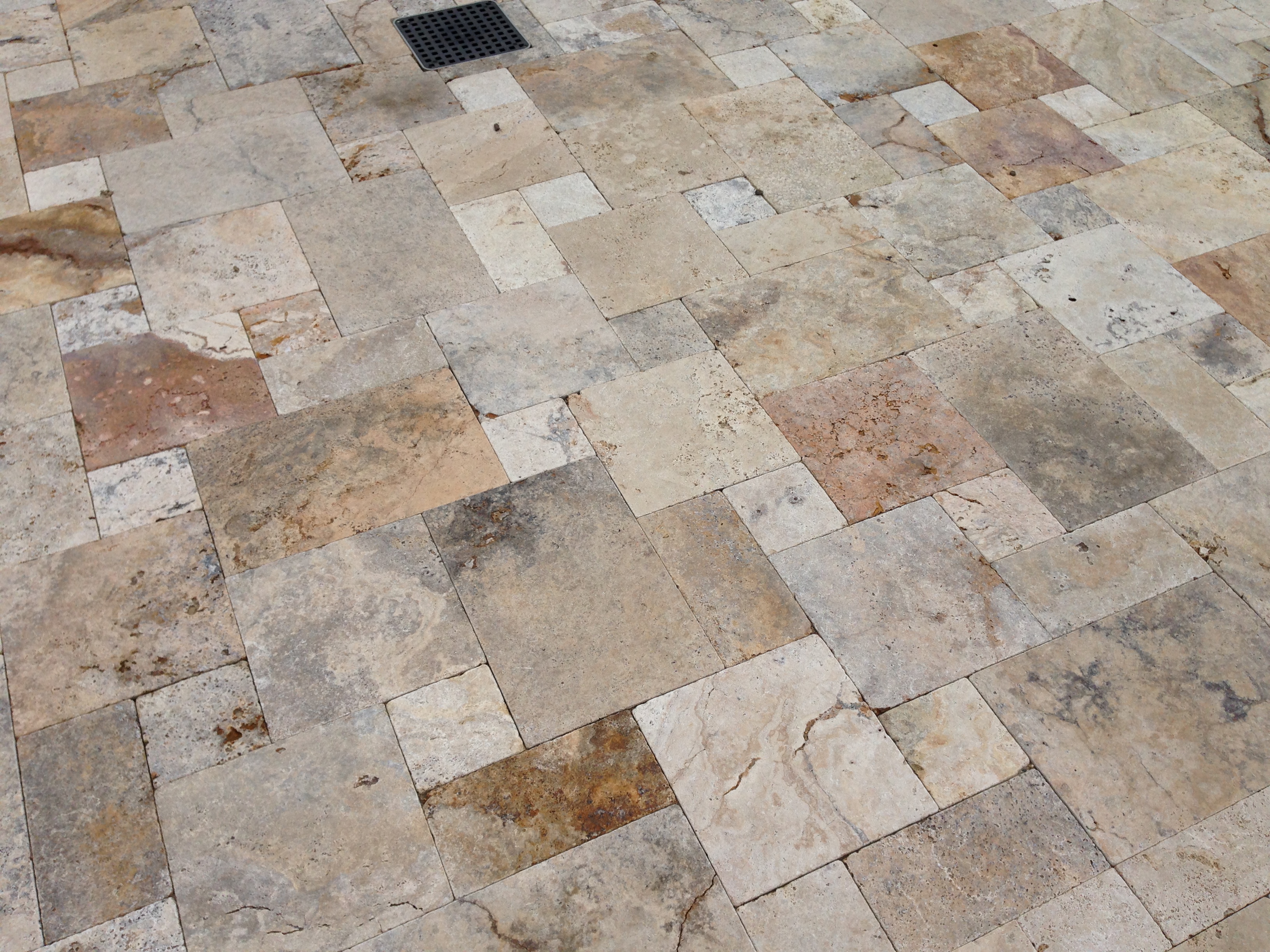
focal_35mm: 33
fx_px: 1211
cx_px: 635
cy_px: 476
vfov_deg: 42.9
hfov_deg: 55.4
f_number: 2.4
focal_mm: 4.13
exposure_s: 1/2008
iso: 50
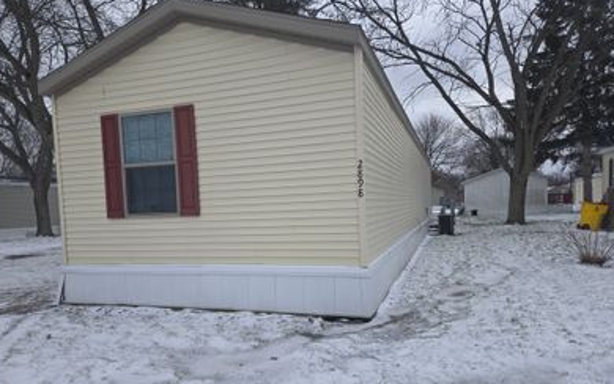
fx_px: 418
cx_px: 302
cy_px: 230
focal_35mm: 25
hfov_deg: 72.5
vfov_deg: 49.0
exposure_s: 1/1449
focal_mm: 5.4
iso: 25
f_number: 1.8
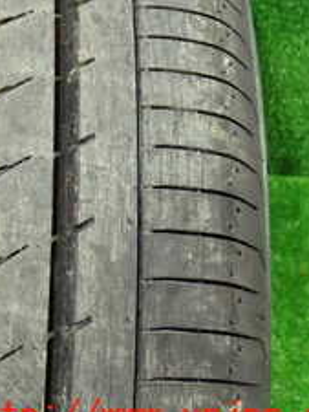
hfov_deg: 16.5
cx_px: -176
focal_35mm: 80
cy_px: 29
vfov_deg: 23.6
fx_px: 951
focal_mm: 5.4
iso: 800
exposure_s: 1/30
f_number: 2.3
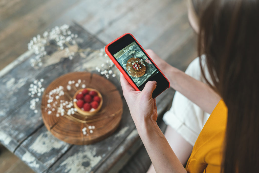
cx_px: 130
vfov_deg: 27.0
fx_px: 360
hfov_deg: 39.6
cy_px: 86
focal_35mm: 50
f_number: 2.5
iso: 400
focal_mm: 50
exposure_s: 1/80
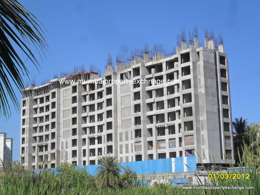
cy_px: 98
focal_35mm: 63
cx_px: 130
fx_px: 473
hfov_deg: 30.7
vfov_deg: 23.3
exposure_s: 1/500
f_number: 5.6
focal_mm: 11.2
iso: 100
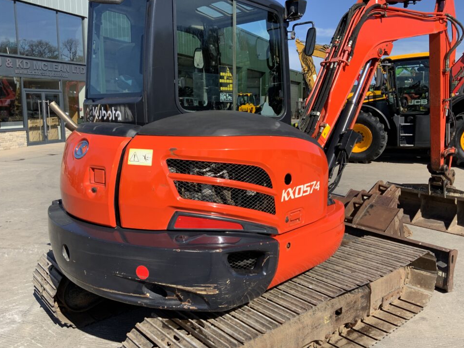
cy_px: 167
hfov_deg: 58.4
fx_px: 415
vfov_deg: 45.4
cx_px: 234
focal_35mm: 31
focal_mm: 3
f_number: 1.8
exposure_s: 1/1490
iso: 16
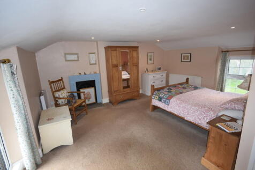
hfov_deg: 92.5
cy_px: 85
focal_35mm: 17
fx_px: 122
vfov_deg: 69.6
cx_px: 128
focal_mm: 11.5
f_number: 4.2
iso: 800
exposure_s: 1/80
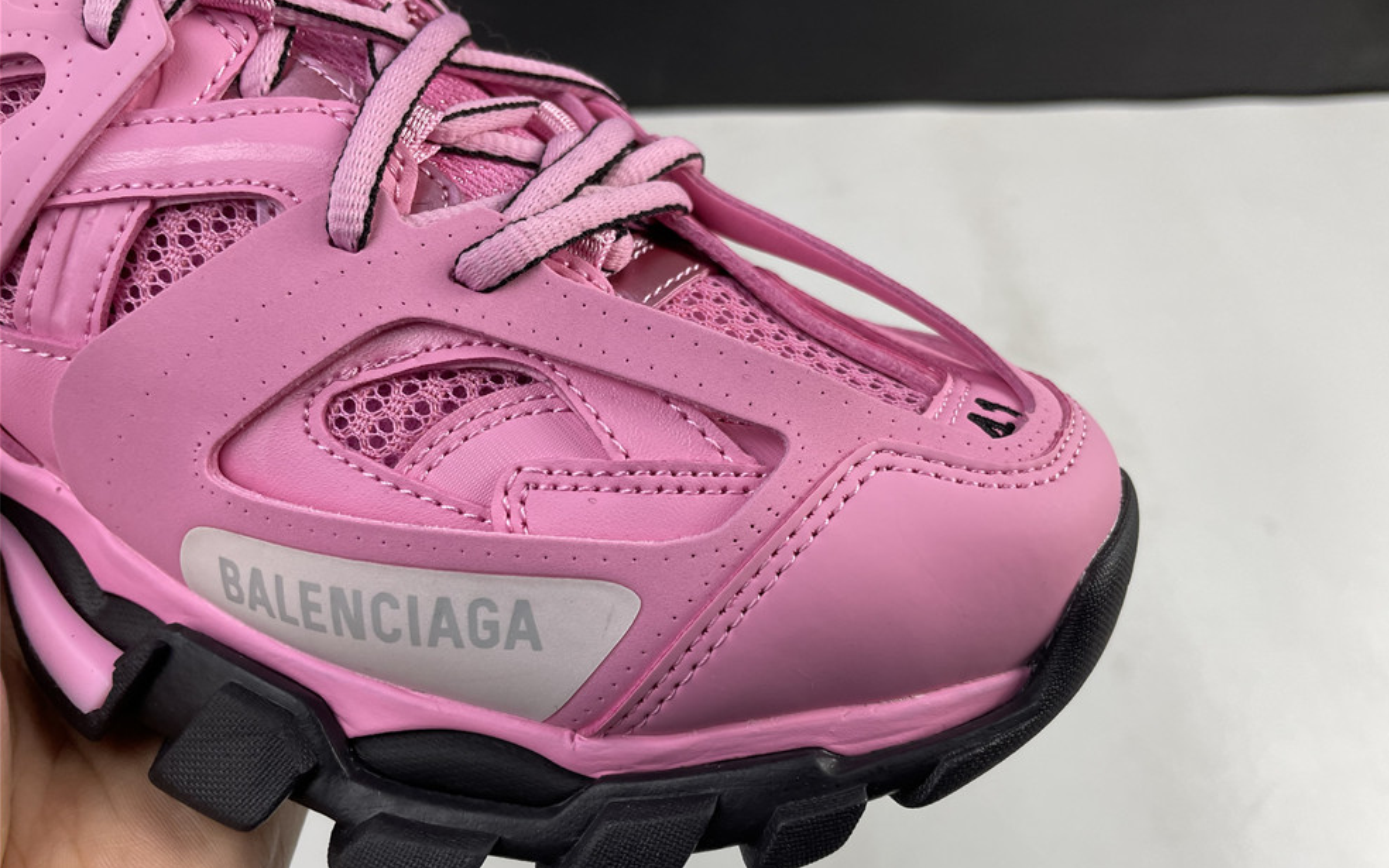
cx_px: 704
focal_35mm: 28
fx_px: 1060
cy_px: 501
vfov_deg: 44.4
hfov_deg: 66.5
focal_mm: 4.2
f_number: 1.6
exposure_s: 1/121
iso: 64
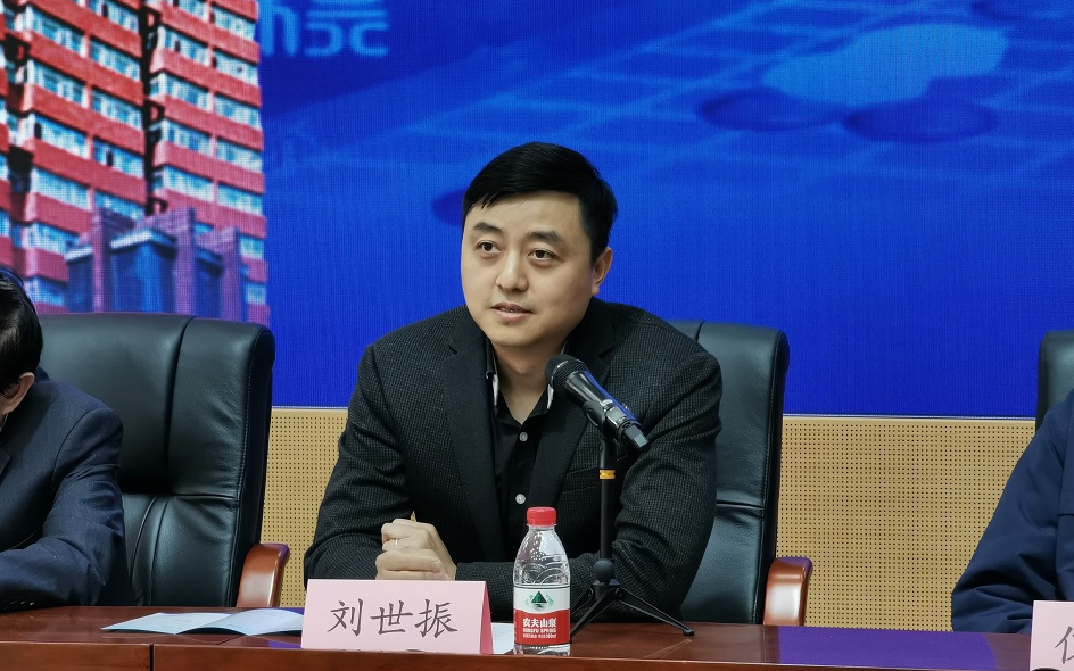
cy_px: 388
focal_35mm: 144
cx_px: 535
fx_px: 4215
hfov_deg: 14.5
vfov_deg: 9.1
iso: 250
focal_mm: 14.46
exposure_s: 1/33.3
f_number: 3.4
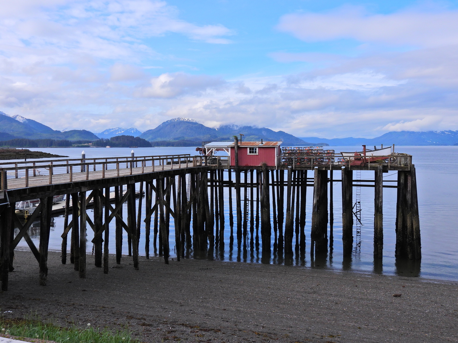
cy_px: 172
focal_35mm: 35
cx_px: 229
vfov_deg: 40.7
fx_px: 463
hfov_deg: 52.6
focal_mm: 6.2
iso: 100
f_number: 3.2
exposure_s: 1/1600
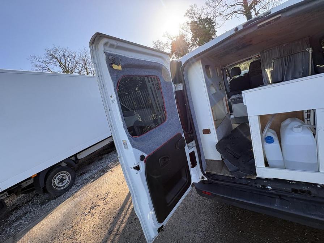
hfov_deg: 102.1
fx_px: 131
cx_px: 162
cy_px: 122
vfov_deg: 85.7
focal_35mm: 14
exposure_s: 1/217
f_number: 2.2
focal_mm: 2.22
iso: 40
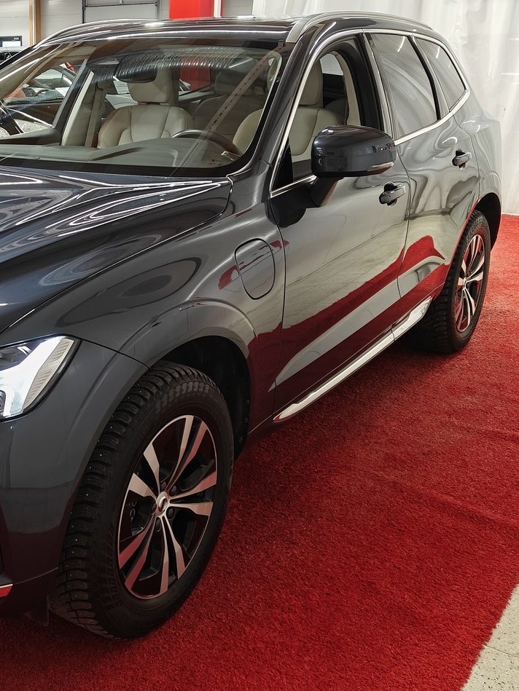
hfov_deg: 31.3
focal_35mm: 44
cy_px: 342
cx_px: 48
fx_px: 879
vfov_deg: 42.9
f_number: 1.8
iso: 100
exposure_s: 1/60
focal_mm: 5.59
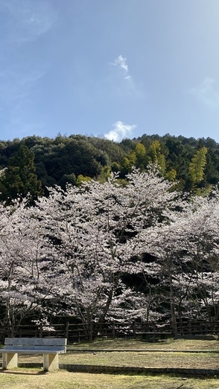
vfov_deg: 52.8
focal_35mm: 38
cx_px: 66
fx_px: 392
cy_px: 194
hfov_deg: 30.8
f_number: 1.8
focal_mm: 4.25
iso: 32
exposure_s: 1/1585
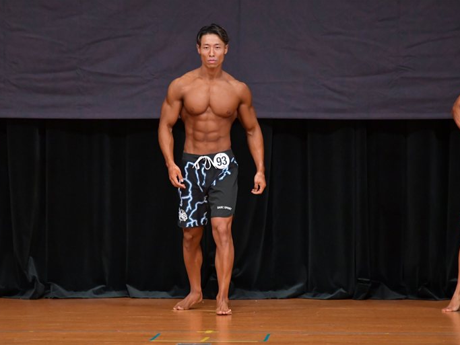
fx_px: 4348
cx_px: 208
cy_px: 172
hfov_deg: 6.1
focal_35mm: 327
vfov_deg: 4.6
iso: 5000
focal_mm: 200
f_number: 5.6
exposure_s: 1/400
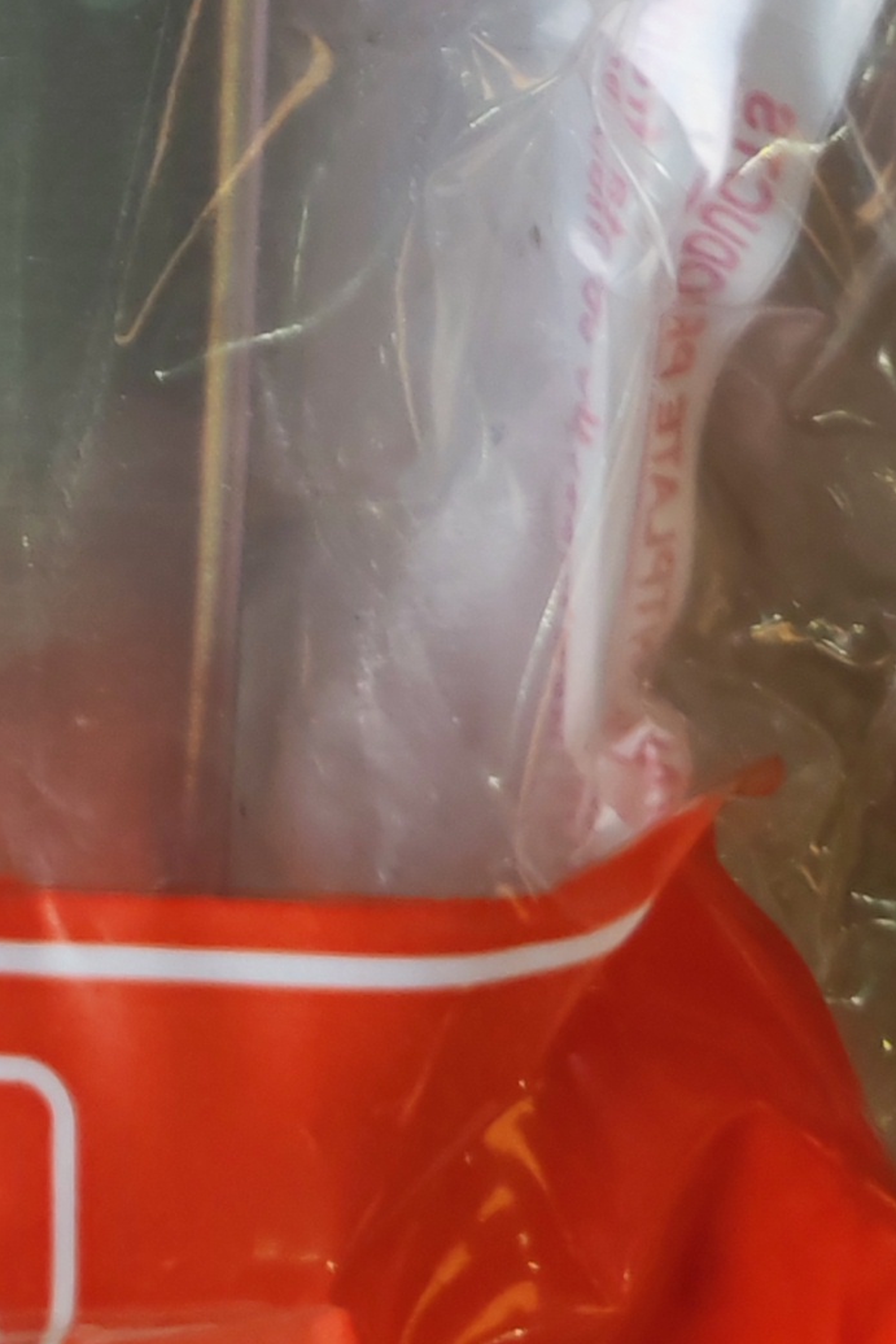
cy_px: -1105
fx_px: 4142
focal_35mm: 111
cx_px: -478
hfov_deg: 11.8
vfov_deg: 15.6
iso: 160
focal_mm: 6.12
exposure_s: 1/100
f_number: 1.9
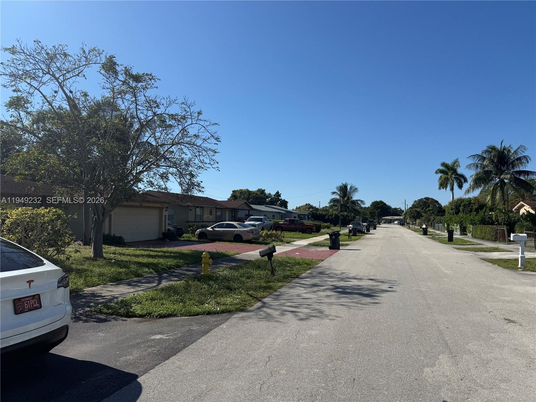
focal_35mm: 24
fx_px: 372
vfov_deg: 56.8
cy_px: 201
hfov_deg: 71.6
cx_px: 268
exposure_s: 1/6711
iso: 80
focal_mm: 6.76
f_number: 1.78
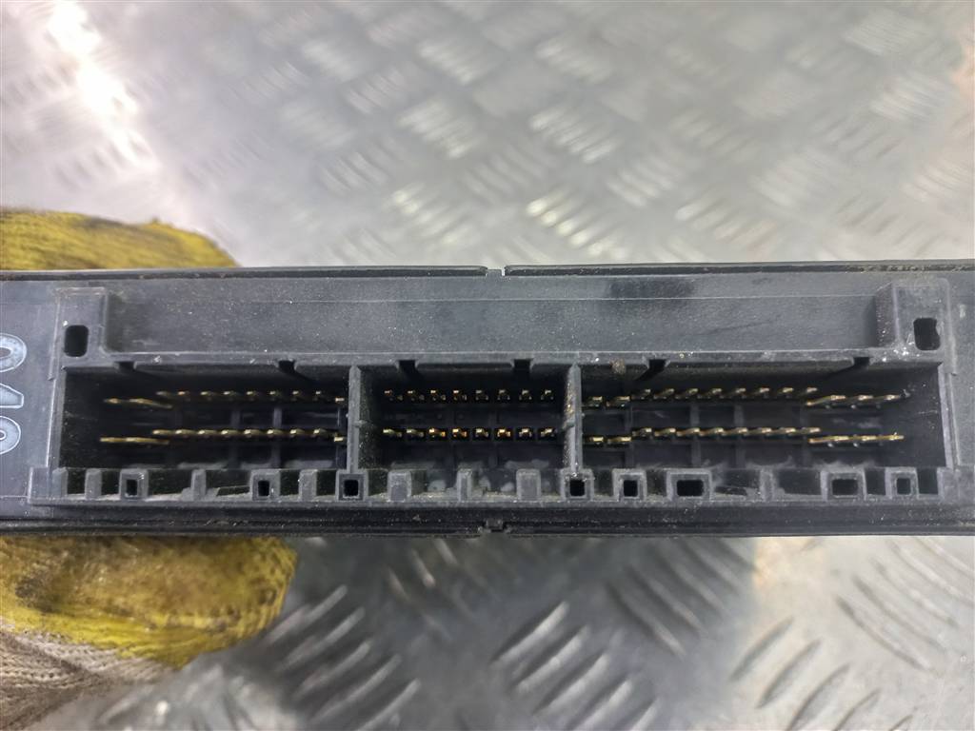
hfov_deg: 69.4
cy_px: 366
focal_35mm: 25
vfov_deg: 54.9
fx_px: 704
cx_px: 488
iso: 200
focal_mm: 4.6
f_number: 1.8
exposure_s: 1/50
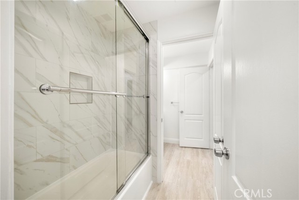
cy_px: 100
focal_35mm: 13
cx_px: 150
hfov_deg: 108.3
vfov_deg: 85.5
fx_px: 108
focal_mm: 13
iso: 2500
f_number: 10
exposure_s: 1/25
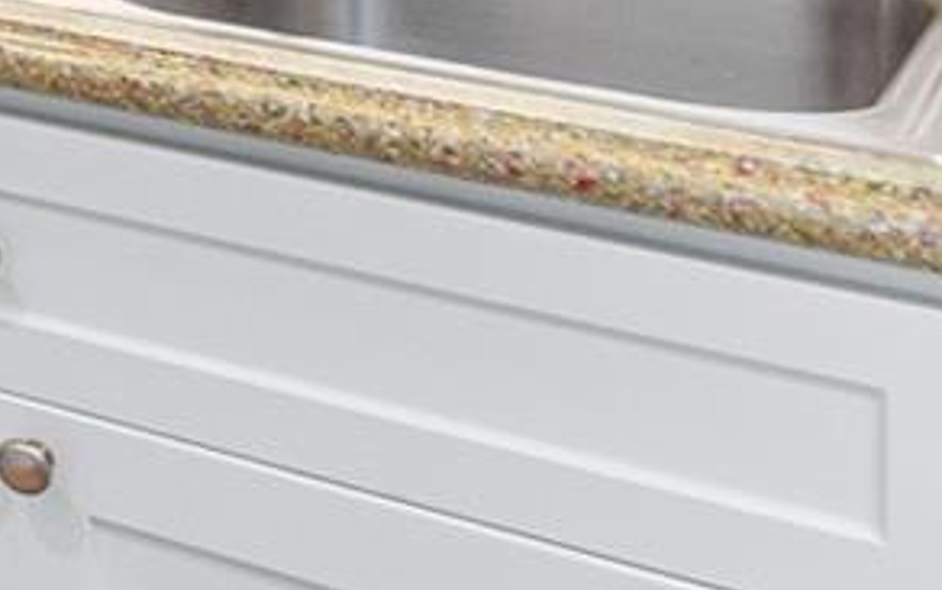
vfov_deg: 11.5
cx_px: -1400
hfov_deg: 13.8
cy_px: -685
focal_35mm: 100
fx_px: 2569
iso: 320
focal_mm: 14
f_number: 8
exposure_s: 1/100
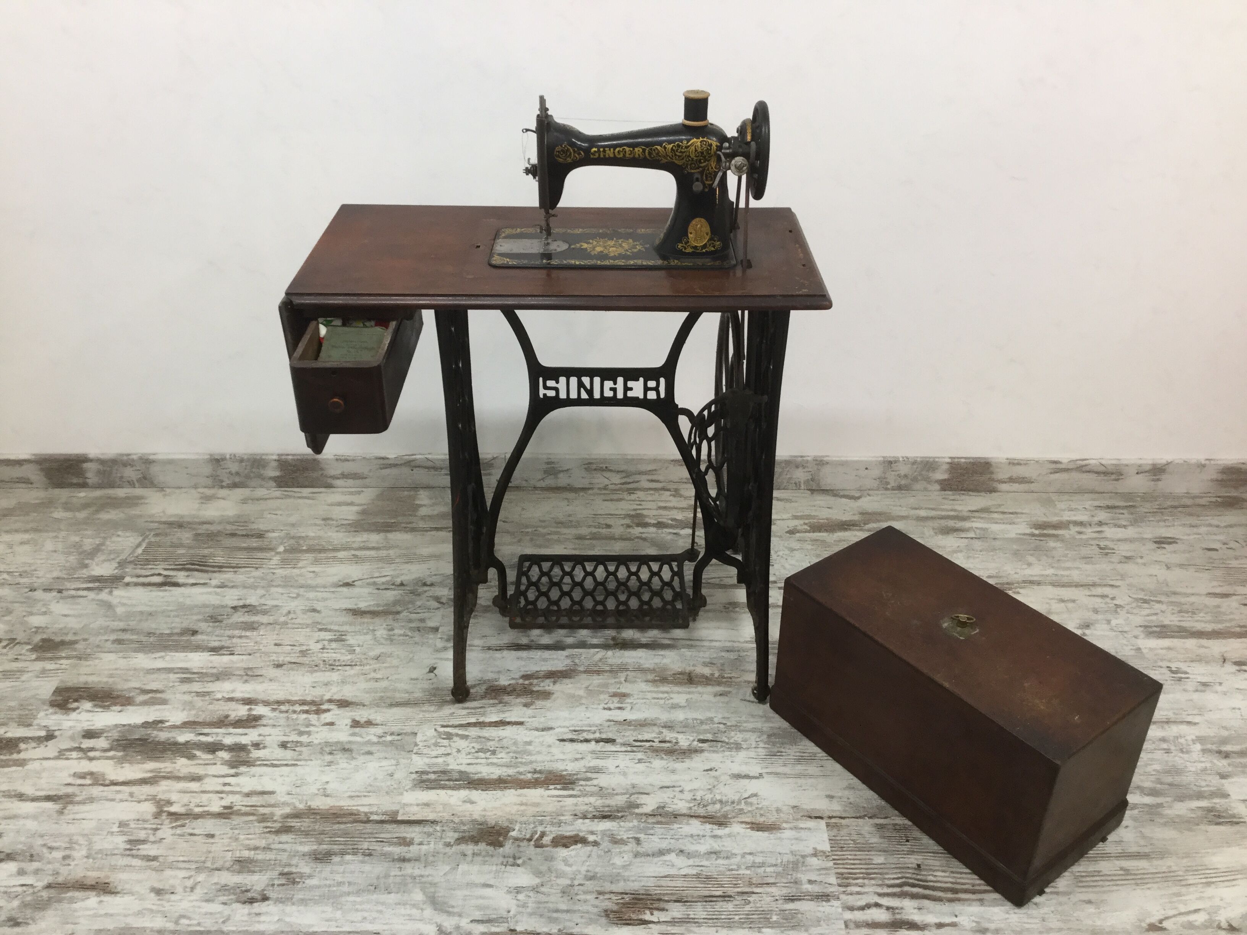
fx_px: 1117
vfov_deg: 45.4
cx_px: 624
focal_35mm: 31
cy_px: 468
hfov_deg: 58.4
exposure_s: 1/33
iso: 64
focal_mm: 3.3
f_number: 2.4
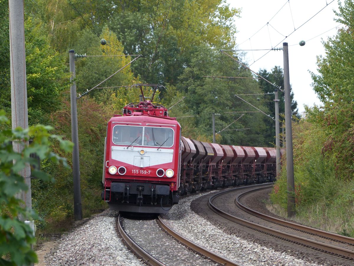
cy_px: 133
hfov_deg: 8.5
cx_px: 177
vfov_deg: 6.4
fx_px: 2373
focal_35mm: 232
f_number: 2.8
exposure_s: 1/500
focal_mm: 41.8
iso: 160
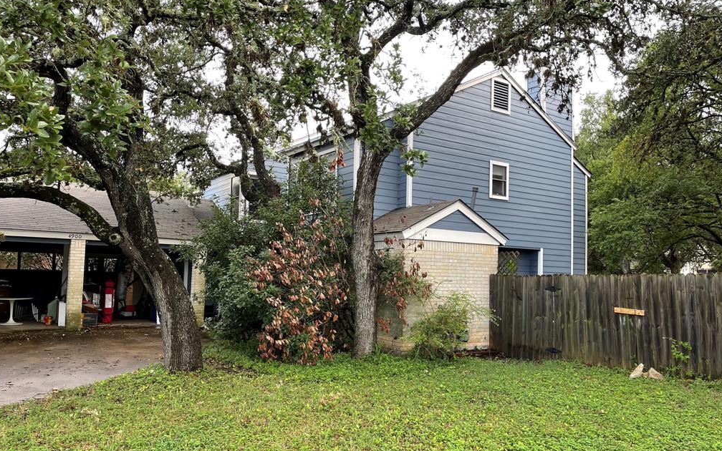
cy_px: 248
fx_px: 551
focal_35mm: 28
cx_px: 362
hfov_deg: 66.5
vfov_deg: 44.5
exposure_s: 1/121
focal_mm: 4.2
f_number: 1.6
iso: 32
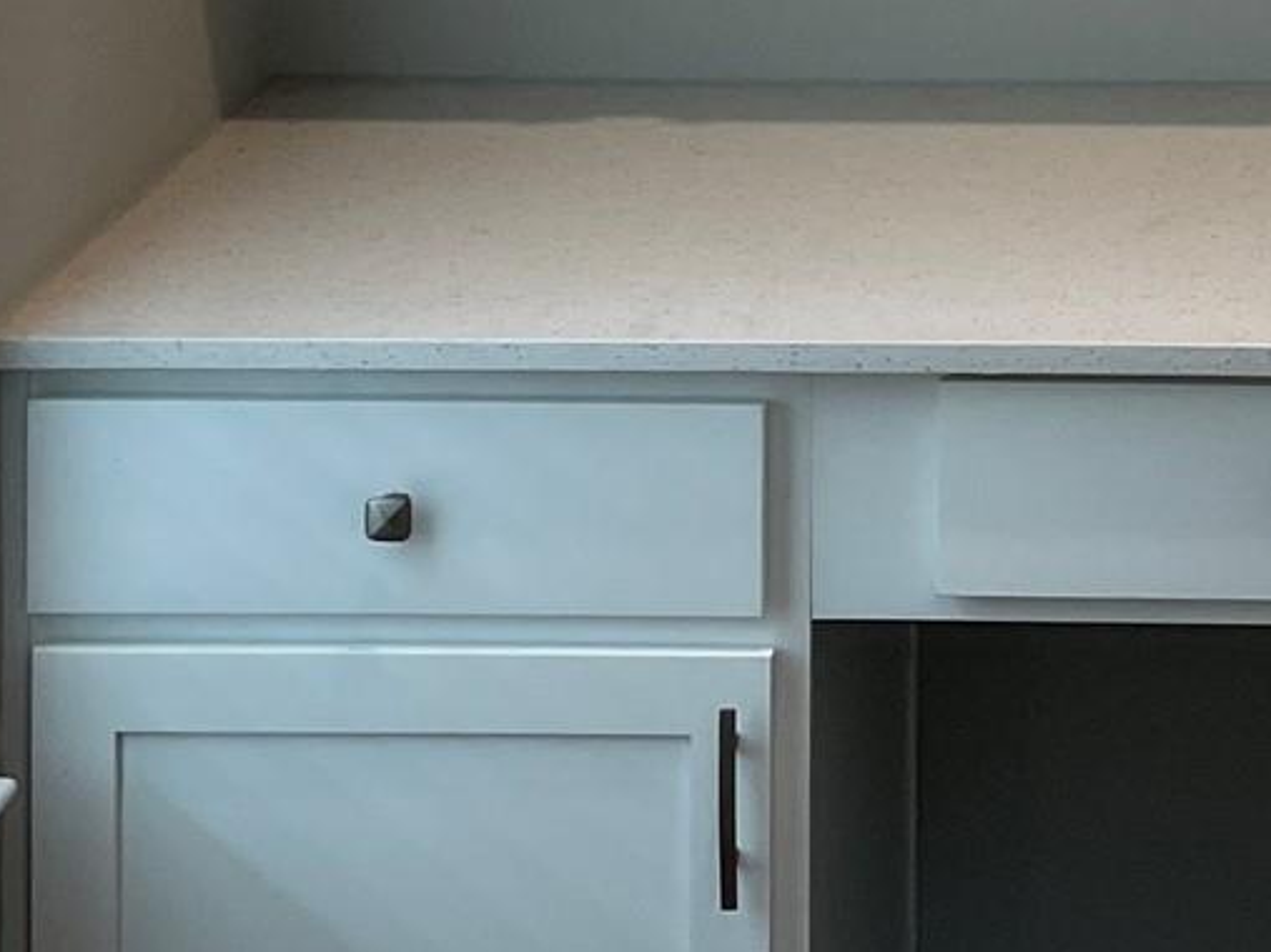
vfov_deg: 12.8
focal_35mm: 105
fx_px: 3854
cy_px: -764
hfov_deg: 18.1
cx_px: 1351
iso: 125
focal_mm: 5.1
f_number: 1.6
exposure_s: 1/120
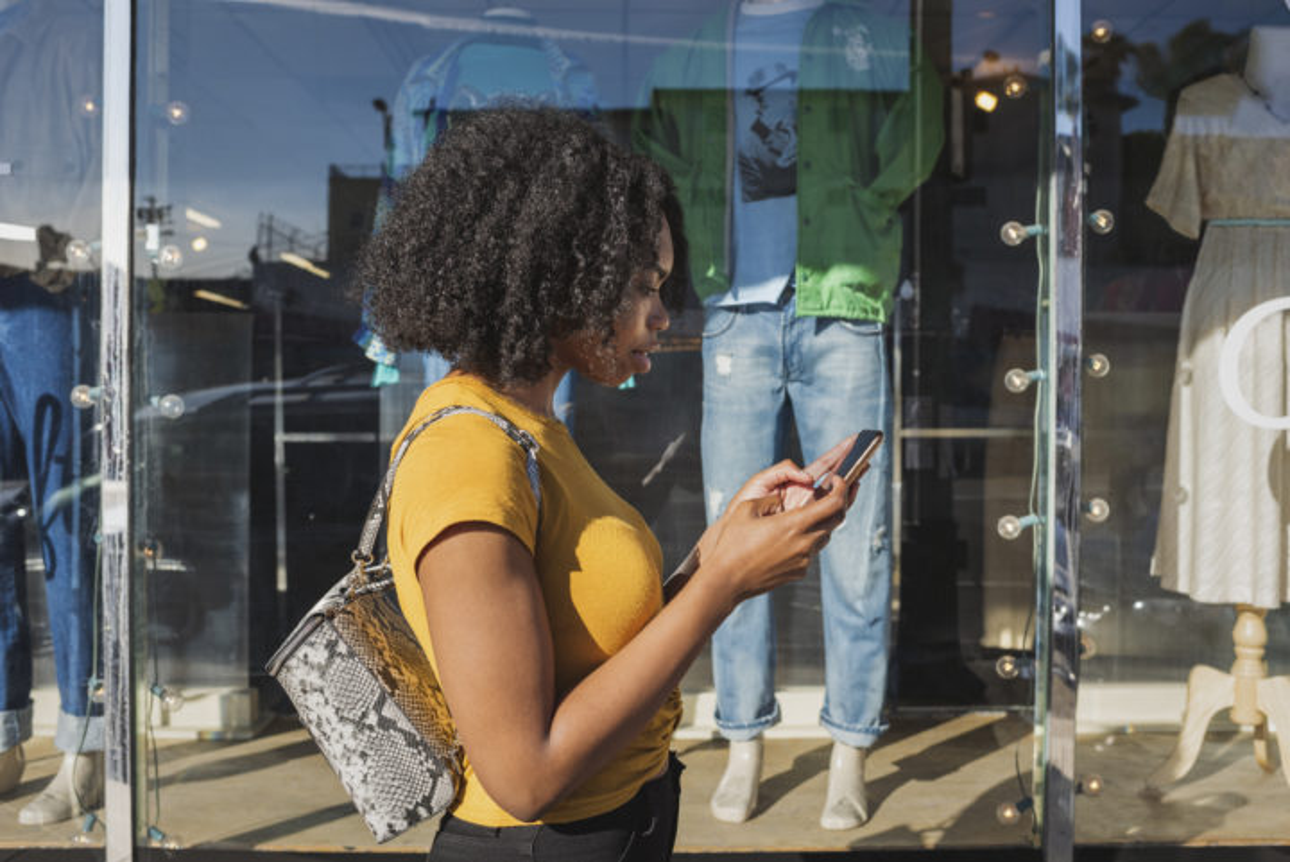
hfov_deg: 54.4
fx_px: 1255
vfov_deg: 37.9
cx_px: 645
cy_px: 431
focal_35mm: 35
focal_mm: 35
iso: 100
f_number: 5.6
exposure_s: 1/250
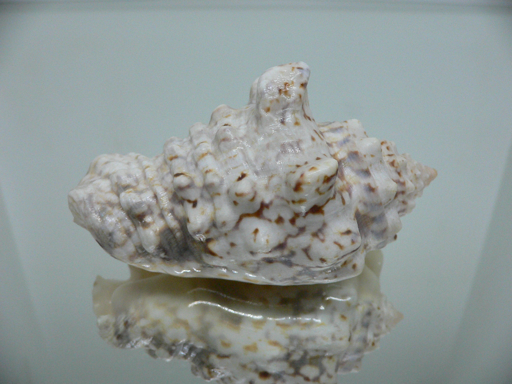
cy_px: 192
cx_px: 256
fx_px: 518
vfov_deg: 40.7
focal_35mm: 35
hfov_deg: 52.6
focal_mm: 4.6
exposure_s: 1/60
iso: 200
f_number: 2.8
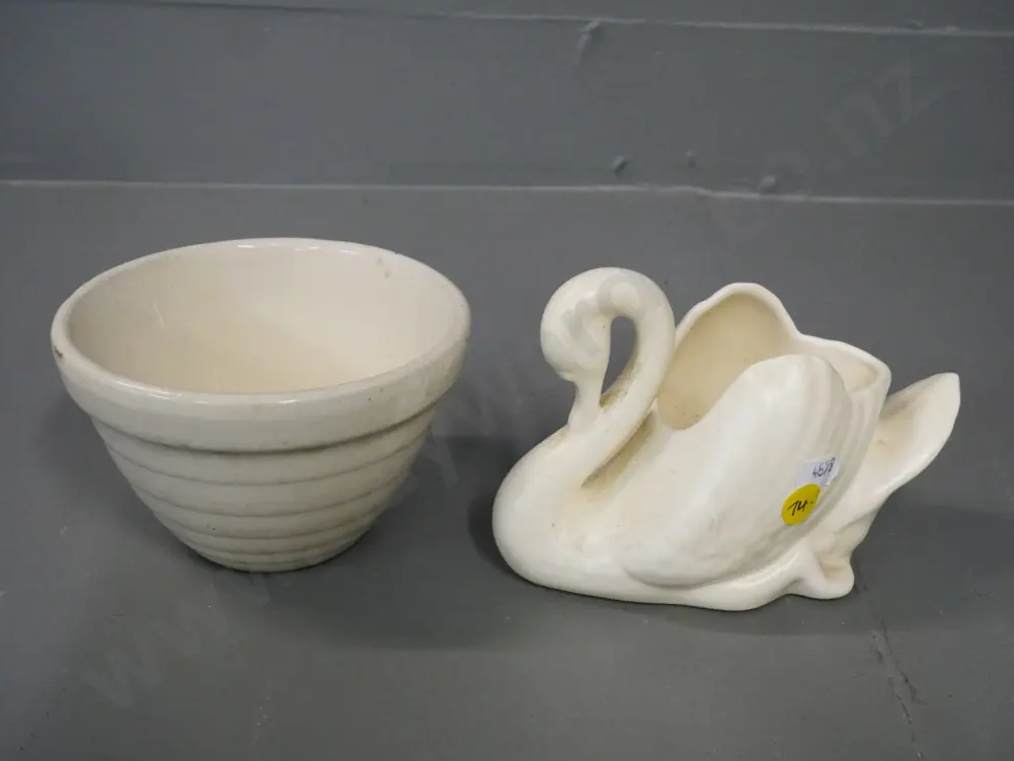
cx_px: 508
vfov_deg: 32.2
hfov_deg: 42.1
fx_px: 1318
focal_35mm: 45
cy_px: 386
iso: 3200
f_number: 7.1
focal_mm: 22
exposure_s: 1/100
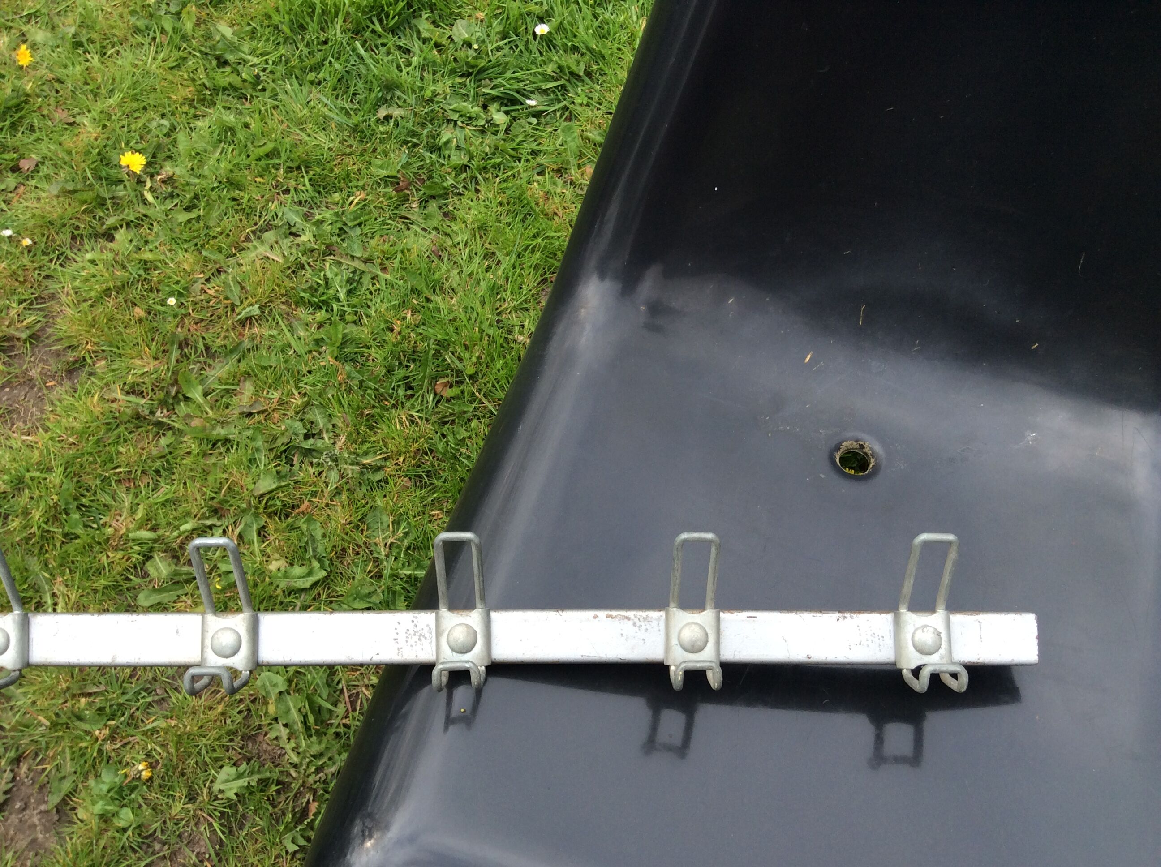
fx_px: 1072
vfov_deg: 44.1
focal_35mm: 32
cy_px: 434
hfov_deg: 56.9
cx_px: 580
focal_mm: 3.3
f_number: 2.4
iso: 32
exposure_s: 1/440
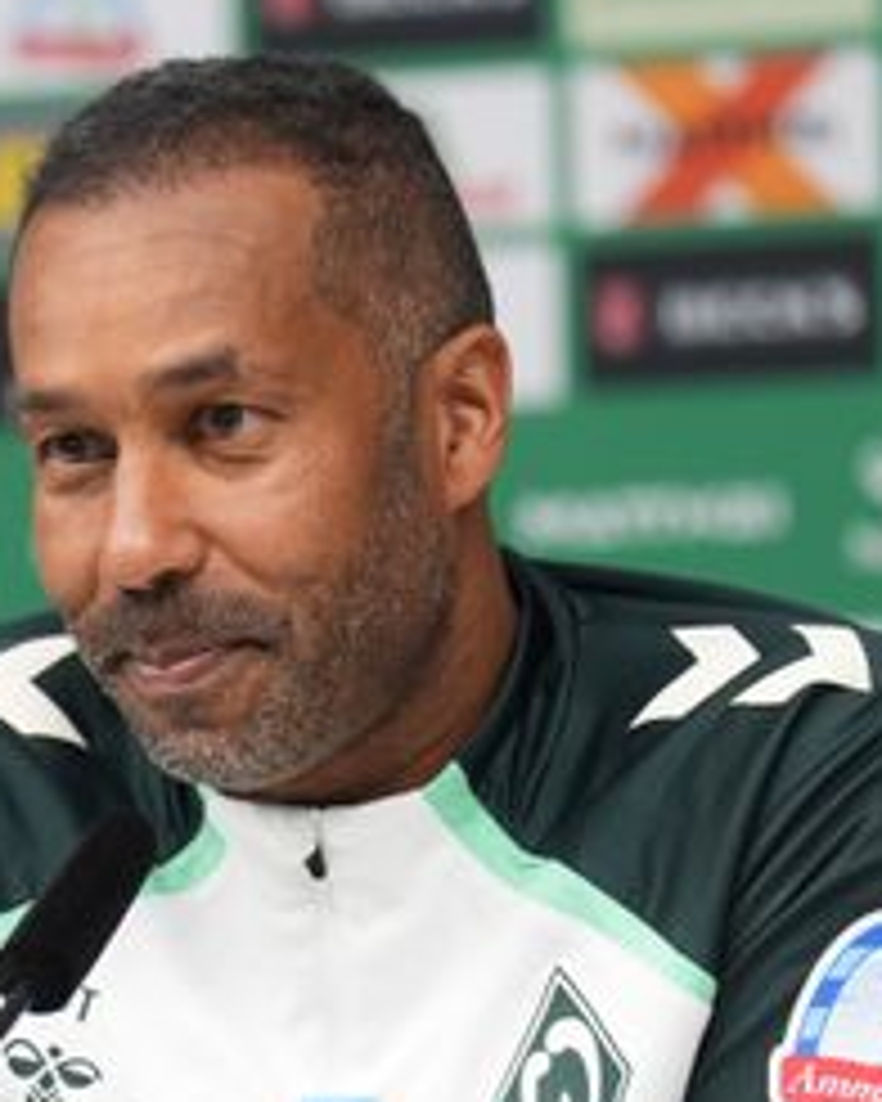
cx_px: 81
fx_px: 13672
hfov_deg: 3.7
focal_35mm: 419
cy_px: 542
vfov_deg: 4.6
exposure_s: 1/320
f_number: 2.8
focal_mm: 182
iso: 1000
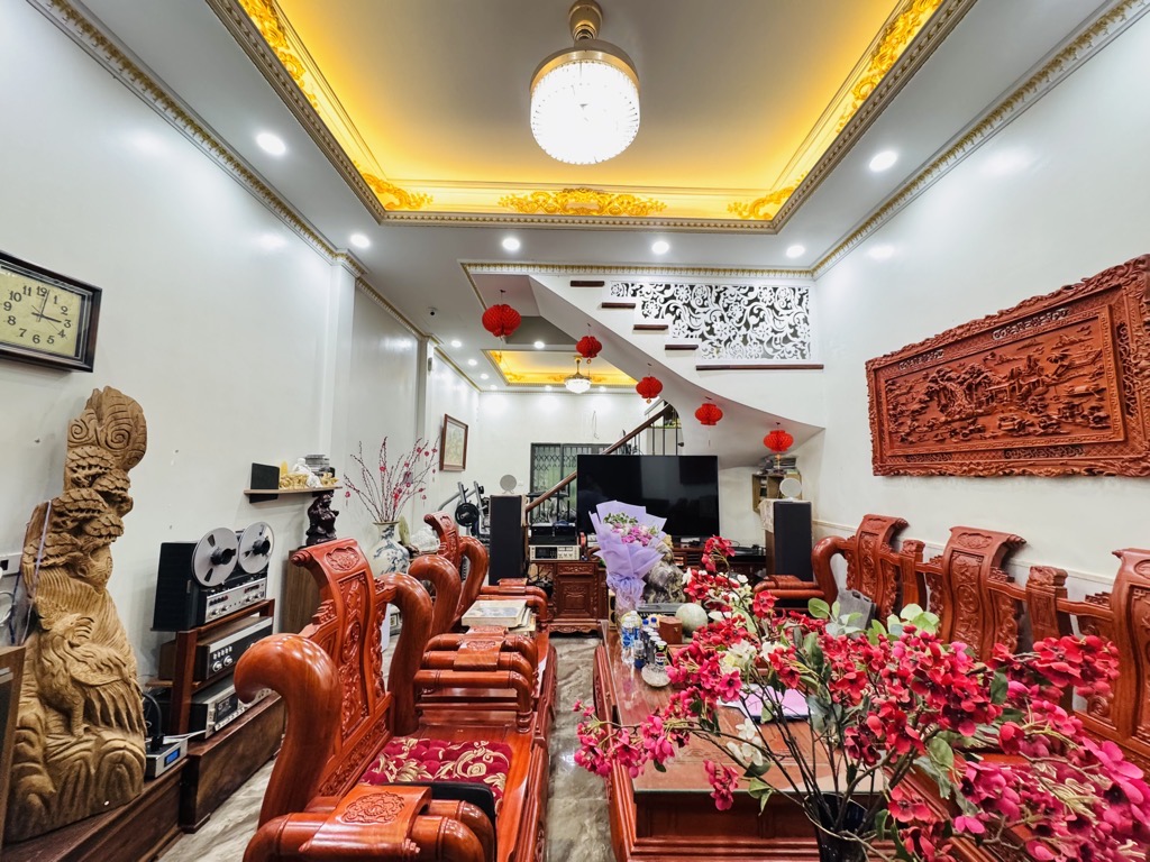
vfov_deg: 85.7
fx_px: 465
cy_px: 431
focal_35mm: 14
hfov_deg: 102.1
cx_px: 575
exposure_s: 1/50
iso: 500
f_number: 2.2
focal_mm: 2.22
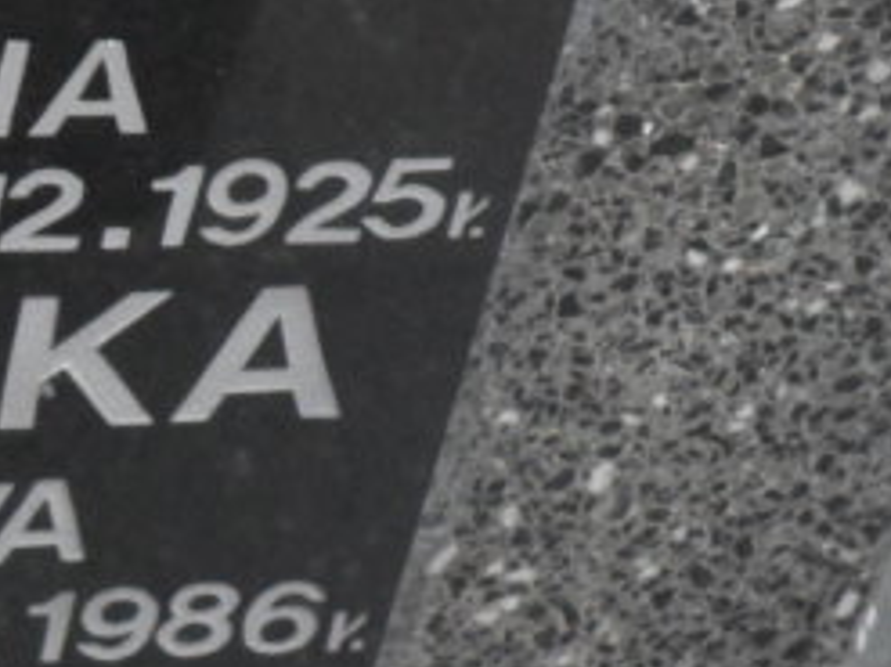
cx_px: -534
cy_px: 314
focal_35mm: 216
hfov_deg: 8.9
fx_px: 5557
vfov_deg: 6.9
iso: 100
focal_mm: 9.3
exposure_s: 1/60
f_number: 5
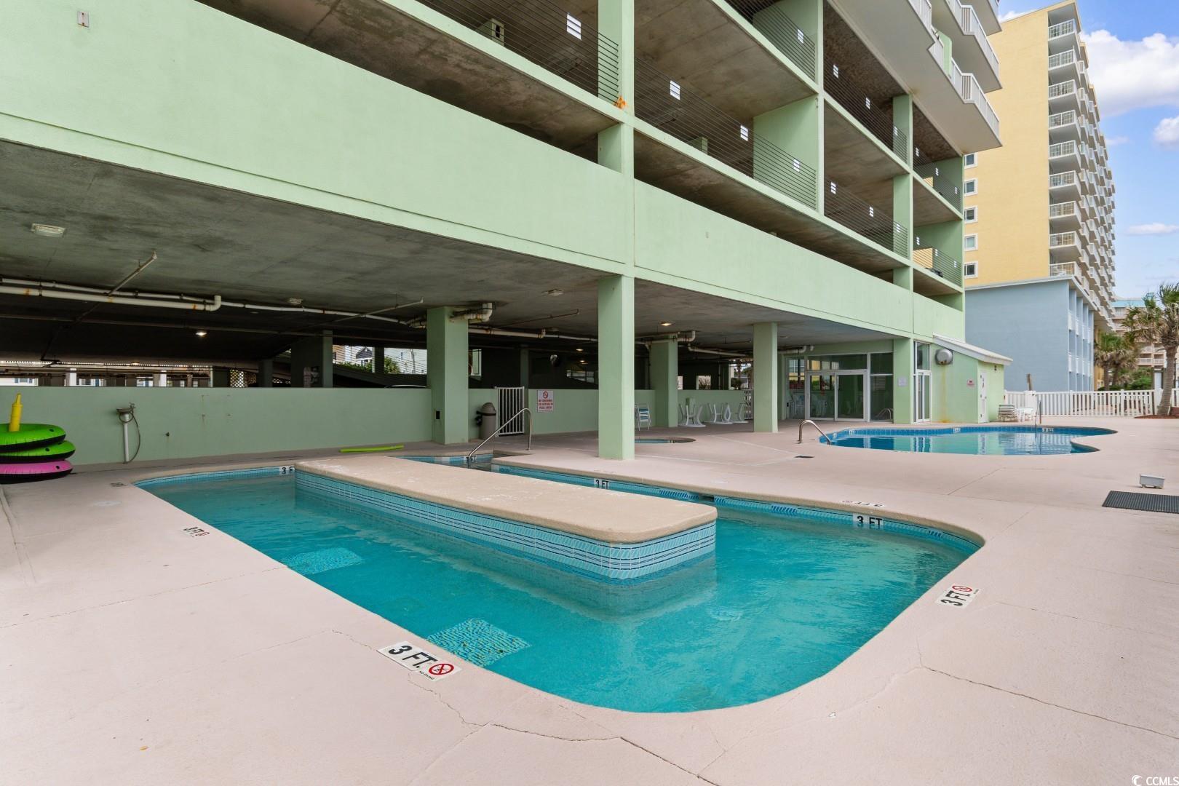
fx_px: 589
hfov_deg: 90.0
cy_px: 393
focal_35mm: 18
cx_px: 590
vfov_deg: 67.4
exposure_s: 1/320
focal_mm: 12
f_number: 9
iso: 100
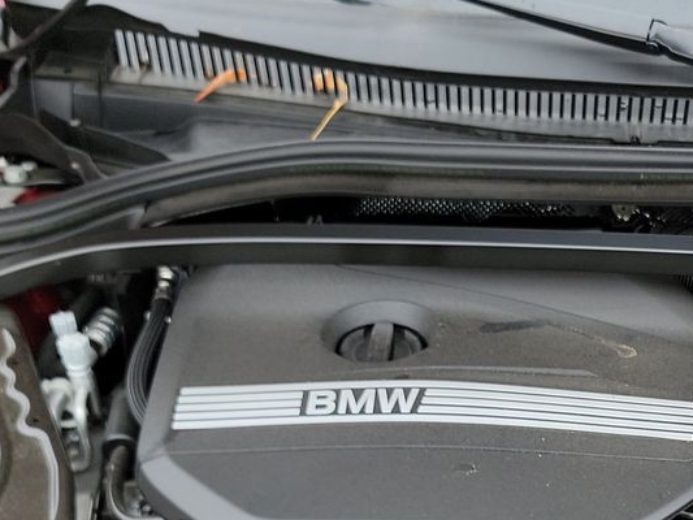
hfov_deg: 26.1
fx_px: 1442
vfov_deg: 20.0
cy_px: 490
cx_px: 627
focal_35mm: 72
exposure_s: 1/59
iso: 50
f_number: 1.8
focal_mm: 6.7
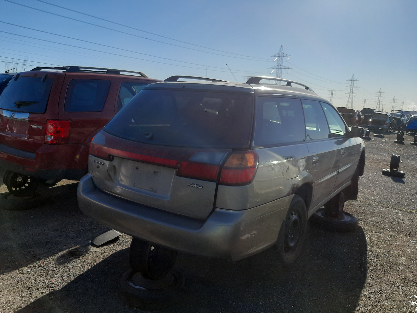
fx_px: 313
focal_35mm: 26
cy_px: 156
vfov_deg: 53.1
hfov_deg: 67.3
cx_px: 208
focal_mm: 3.92
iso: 40
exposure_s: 1/3165
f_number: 1.7
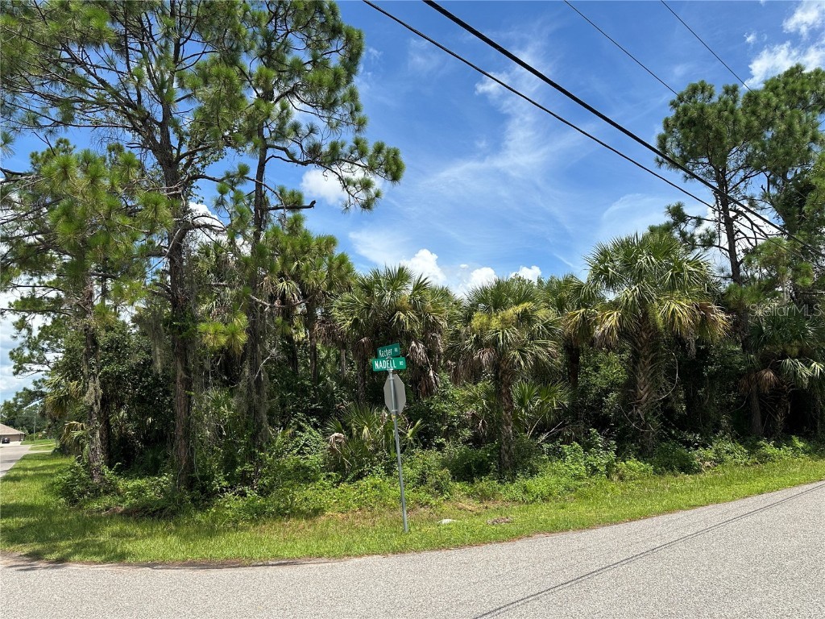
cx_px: 412
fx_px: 572
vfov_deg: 56.8
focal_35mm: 24
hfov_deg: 71.6
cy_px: 310
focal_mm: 6.86
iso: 80
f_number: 1.78
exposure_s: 1/4348
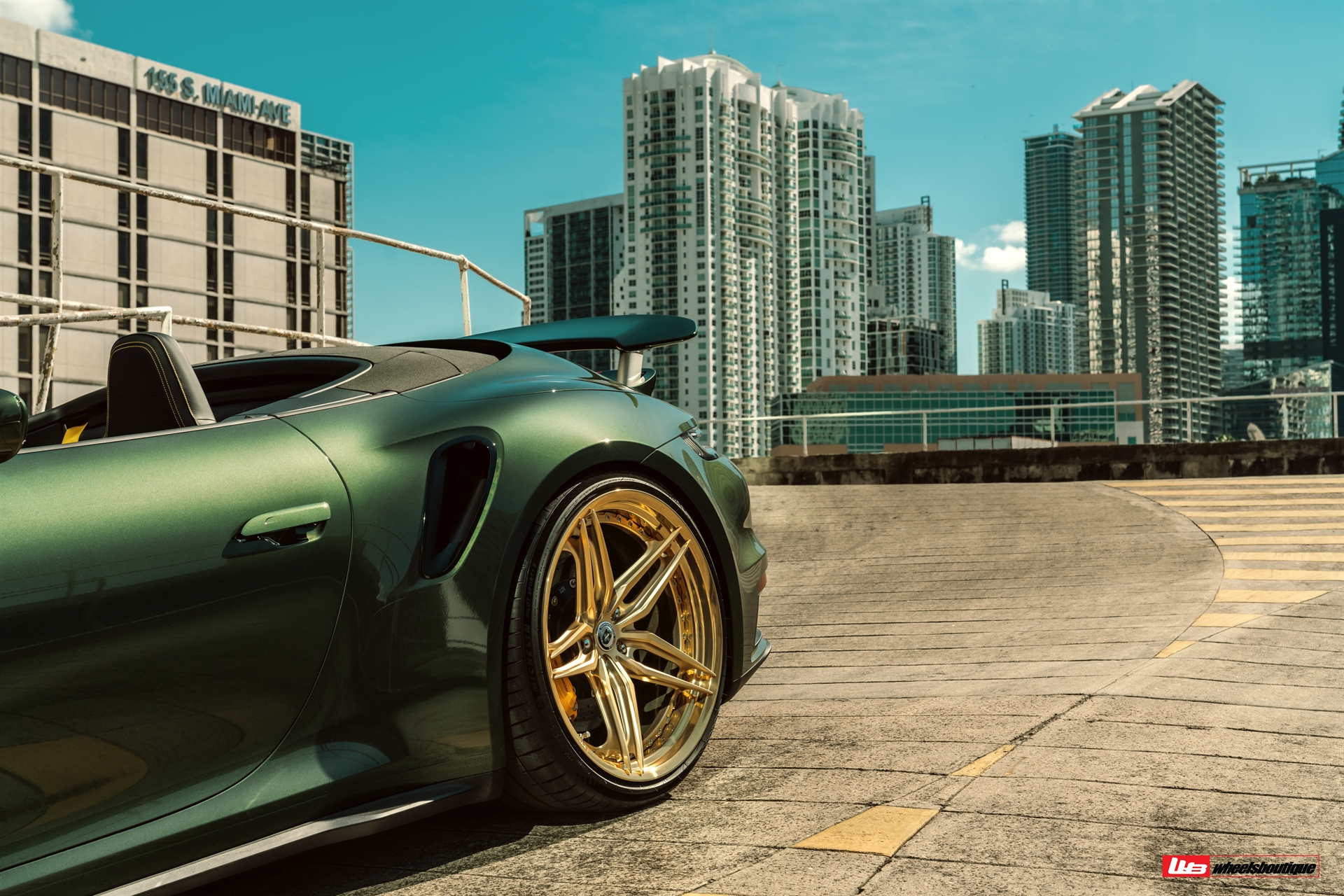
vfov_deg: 26.5
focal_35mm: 51
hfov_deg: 38.9
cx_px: 672
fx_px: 1904
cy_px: 448
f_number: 9
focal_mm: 51
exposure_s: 1/250
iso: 100
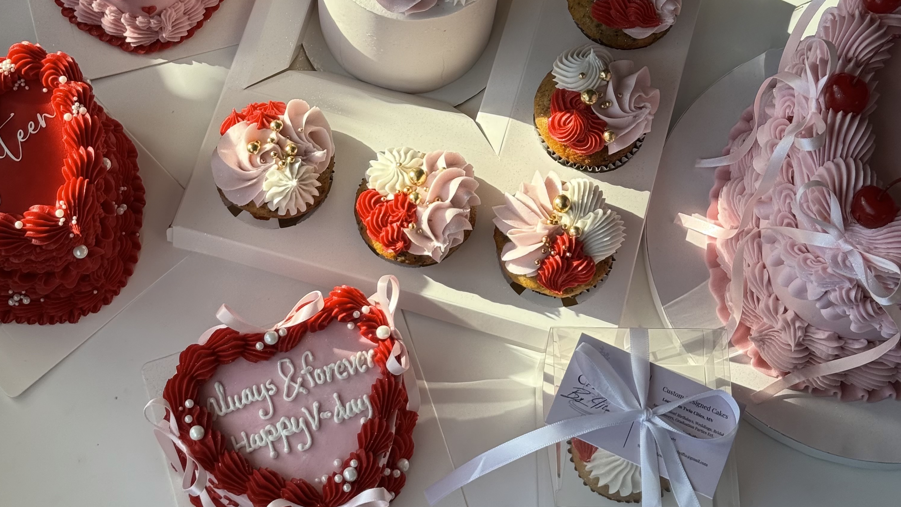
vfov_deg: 17.1
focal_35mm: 70
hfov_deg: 30.2
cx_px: 450
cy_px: 99
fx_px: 1672
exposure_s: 1/885
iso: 100
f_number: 1.78
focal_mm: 6.76
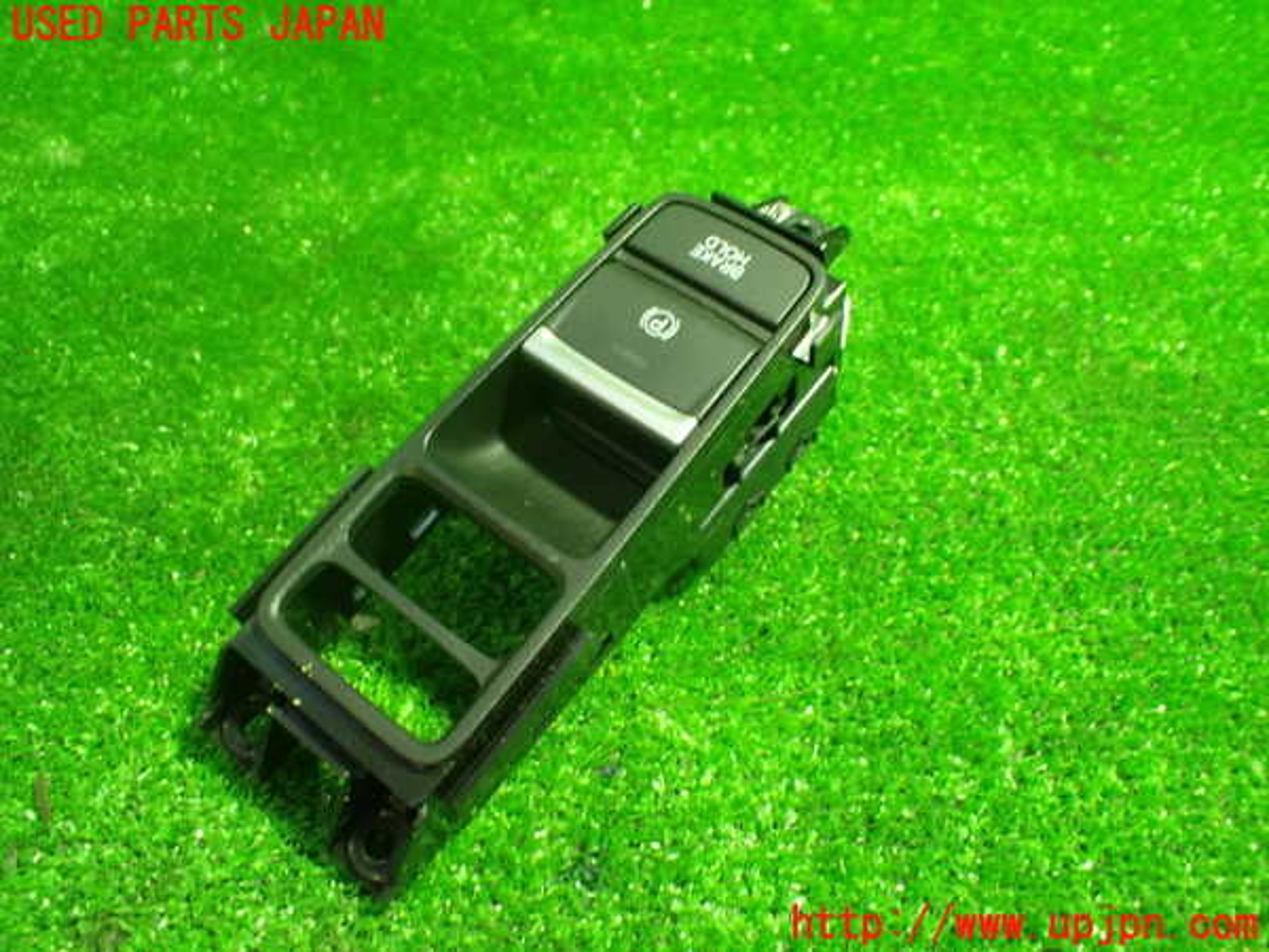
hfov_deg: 60.0
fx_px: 1100
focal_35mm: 30
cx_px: 634
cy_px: 476
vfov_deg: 46.8
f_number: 2.3
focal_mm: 5.4
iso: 800
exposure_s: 1/40
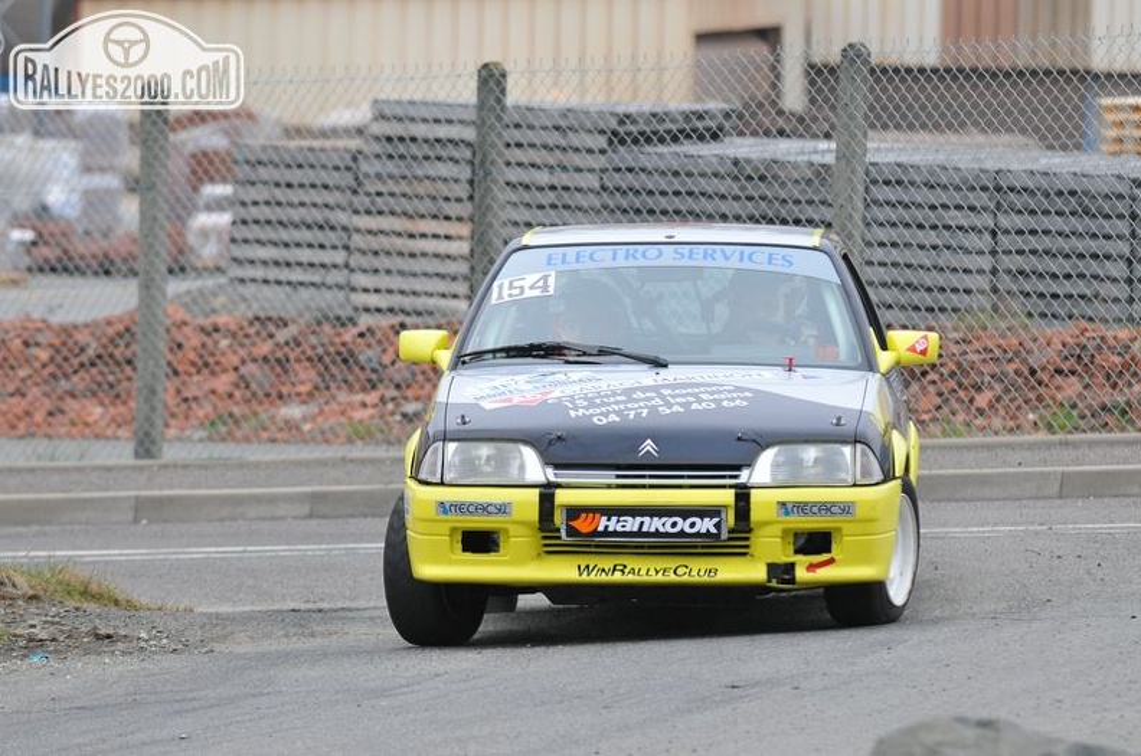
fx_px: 9966
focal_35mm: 315
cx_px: 570
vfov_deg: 4.3
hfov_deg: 6.6
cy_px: 378
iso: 1250
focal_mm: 210
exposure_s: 1/800
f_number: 5.6
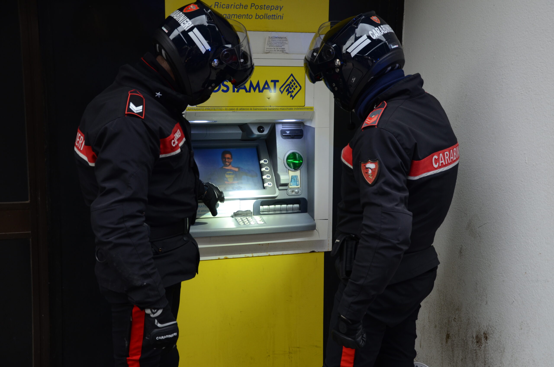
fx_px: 783
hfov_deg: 39.0
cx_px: 277
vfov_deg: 26.4
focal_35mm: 51
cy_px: 184
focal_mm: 34
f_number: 4.5
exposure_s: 1/125
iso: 400
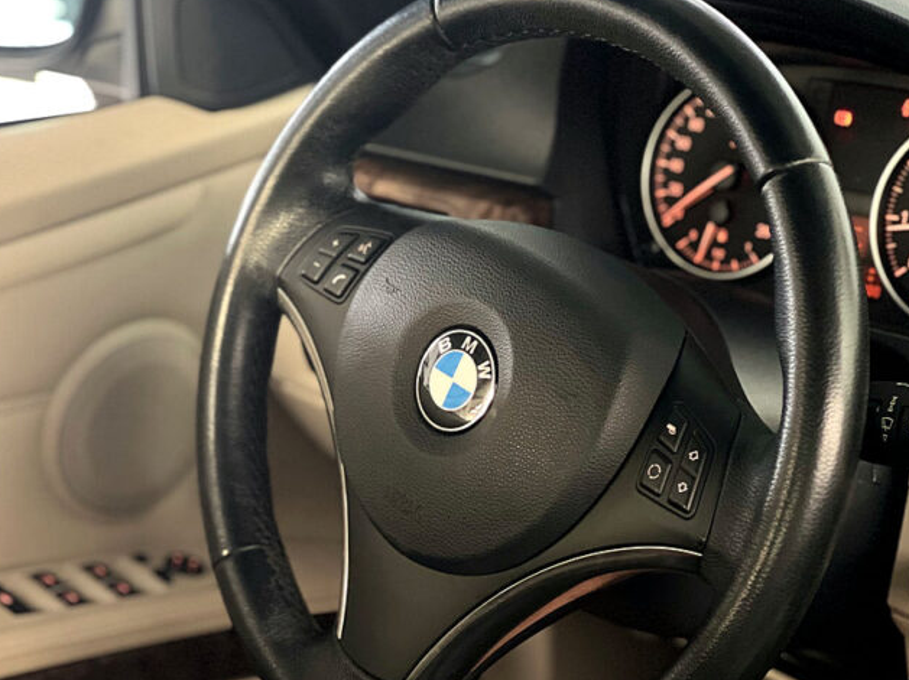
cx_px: 487
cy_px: 377
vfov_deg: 15.1
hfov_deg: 20.0
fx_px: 2572
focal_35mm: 98
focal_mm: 9
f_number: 2.8
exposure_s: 1/15
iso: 500
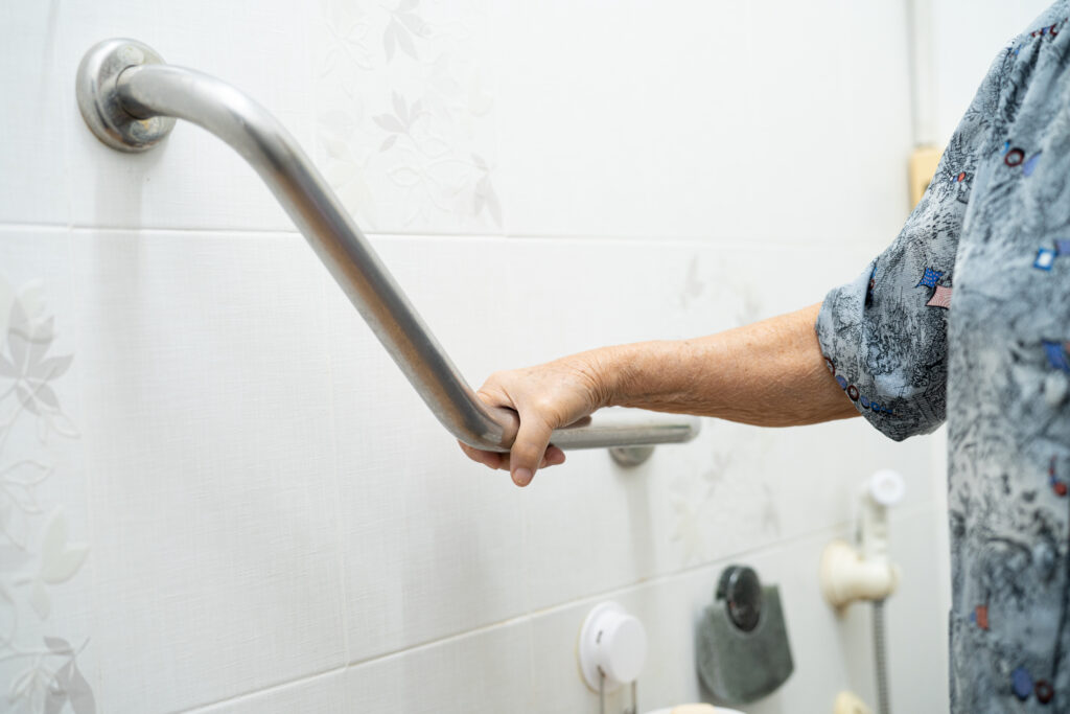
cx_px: 535
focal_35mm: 50
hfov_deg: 39.6
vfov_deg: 27.0
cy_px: 357
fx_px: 1486
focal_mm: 50
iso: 640
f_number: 2.2
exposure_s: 1/60
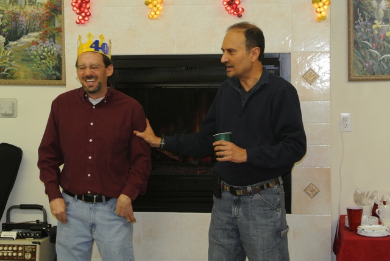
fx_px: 878
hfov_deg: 25.0
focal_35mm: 81
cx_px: 195
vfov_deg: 16.9
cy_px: 130
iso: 800
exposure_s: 1/60
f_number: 5.6
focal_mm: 30
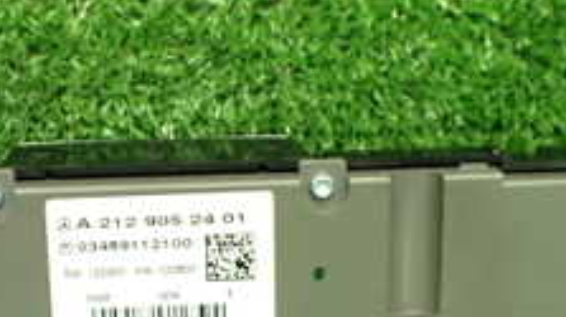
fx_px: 1320
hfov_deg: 24.1
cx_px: 178
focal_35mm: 88
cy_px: 264
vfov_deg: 13.6
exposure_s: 1/100
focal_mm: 5.4
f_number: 2.3
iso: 800
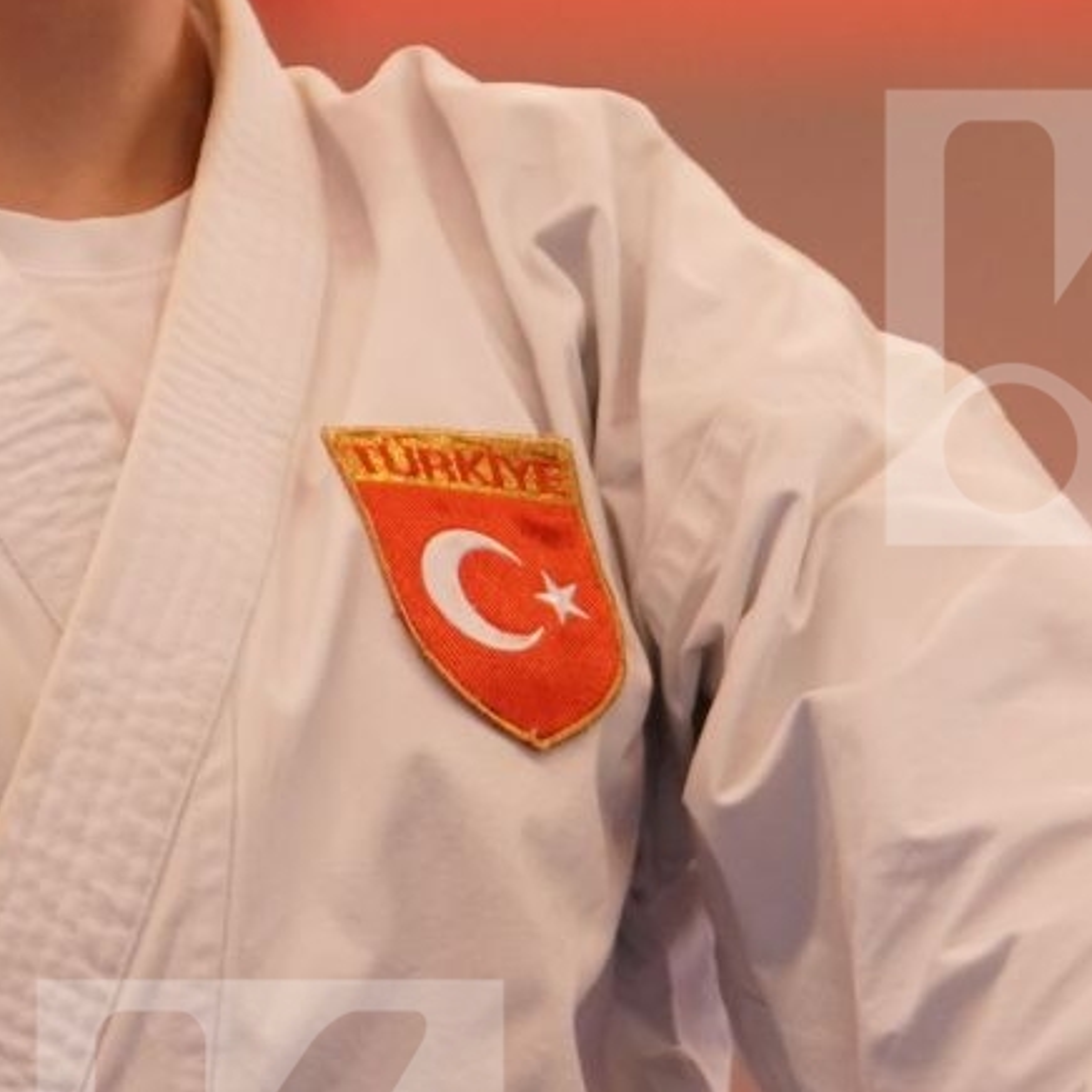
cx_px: 270
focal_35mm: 1053
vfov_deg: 1.7
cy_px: 318
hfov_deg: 1.7
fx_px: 37582
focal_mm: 200
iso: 800
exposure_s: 1/500
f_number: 2.8
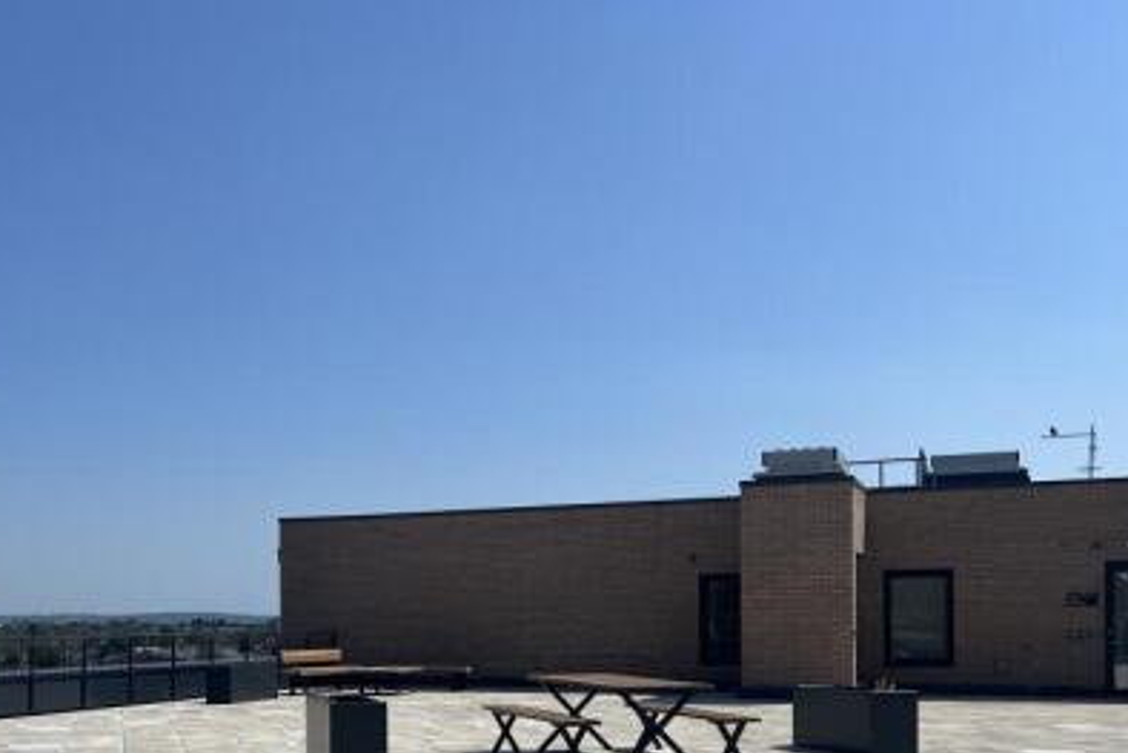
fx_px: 1254
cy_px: 623
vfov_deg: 32.3
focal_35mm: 40
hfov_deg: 48.0
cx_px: 431
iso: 50
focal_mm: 5.7
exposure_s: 1/10309
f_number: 1.5
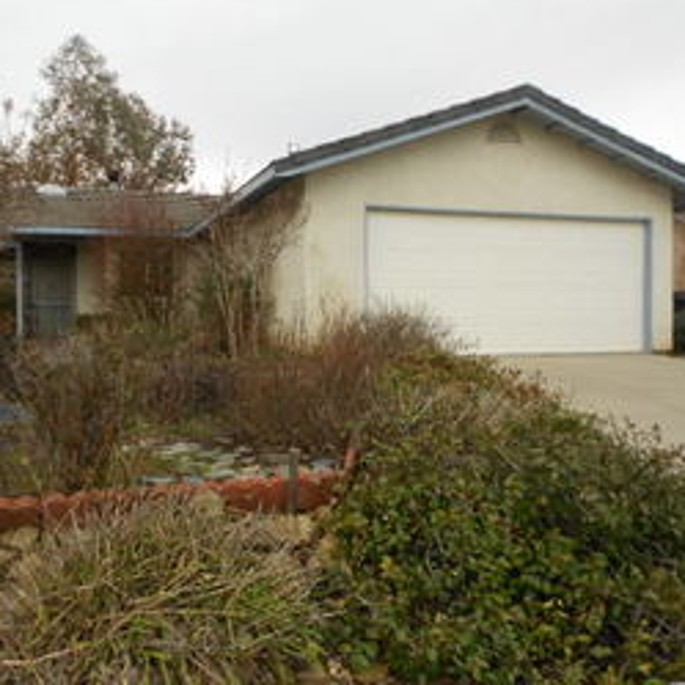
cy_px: 338
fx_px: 716
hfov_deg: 50.9
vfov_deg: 51.1
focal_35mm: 32
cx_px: 292
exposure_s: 1/250
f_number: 3.2
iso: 80
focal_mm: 4.6
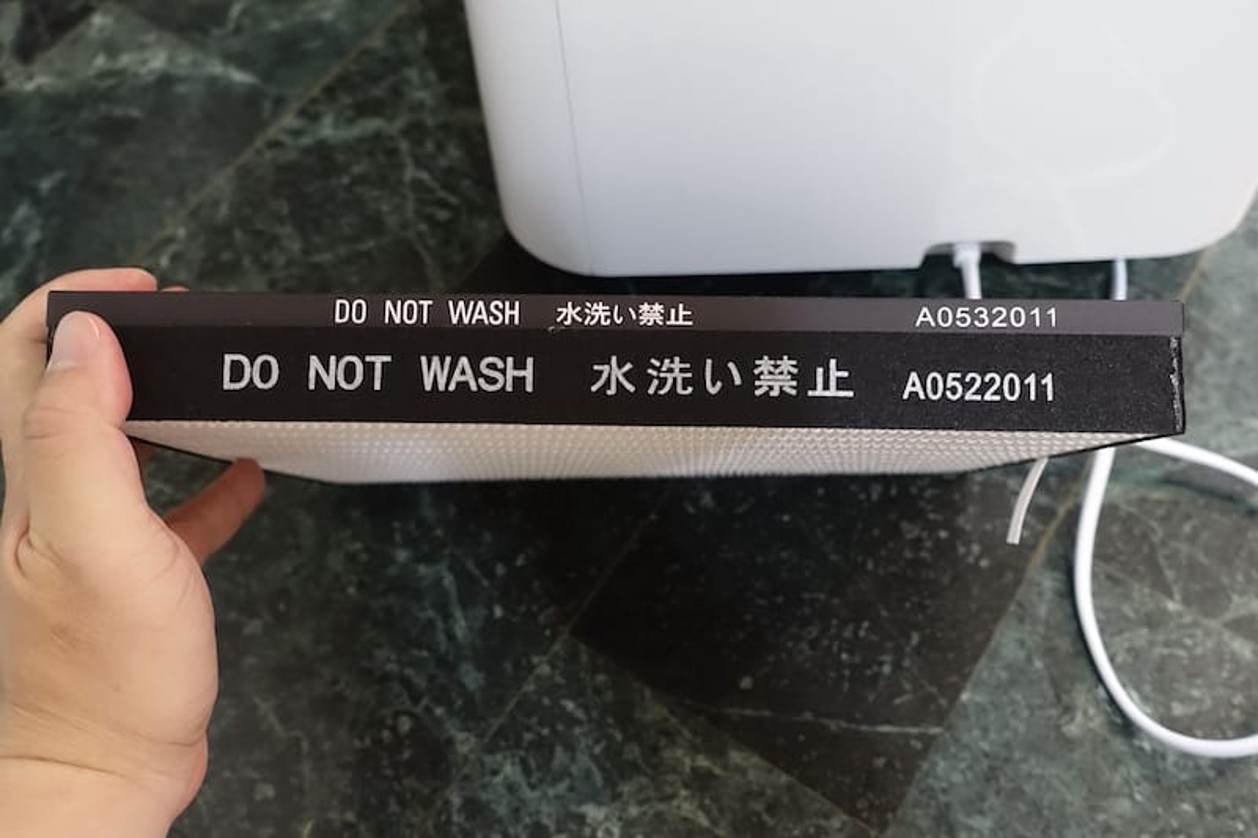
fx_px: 1083
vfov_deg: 42.3
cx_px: 629
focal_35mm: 31
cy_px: 419
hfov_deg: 60.3
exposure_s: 1/15
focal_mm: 11.45
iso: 800
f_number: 2.5
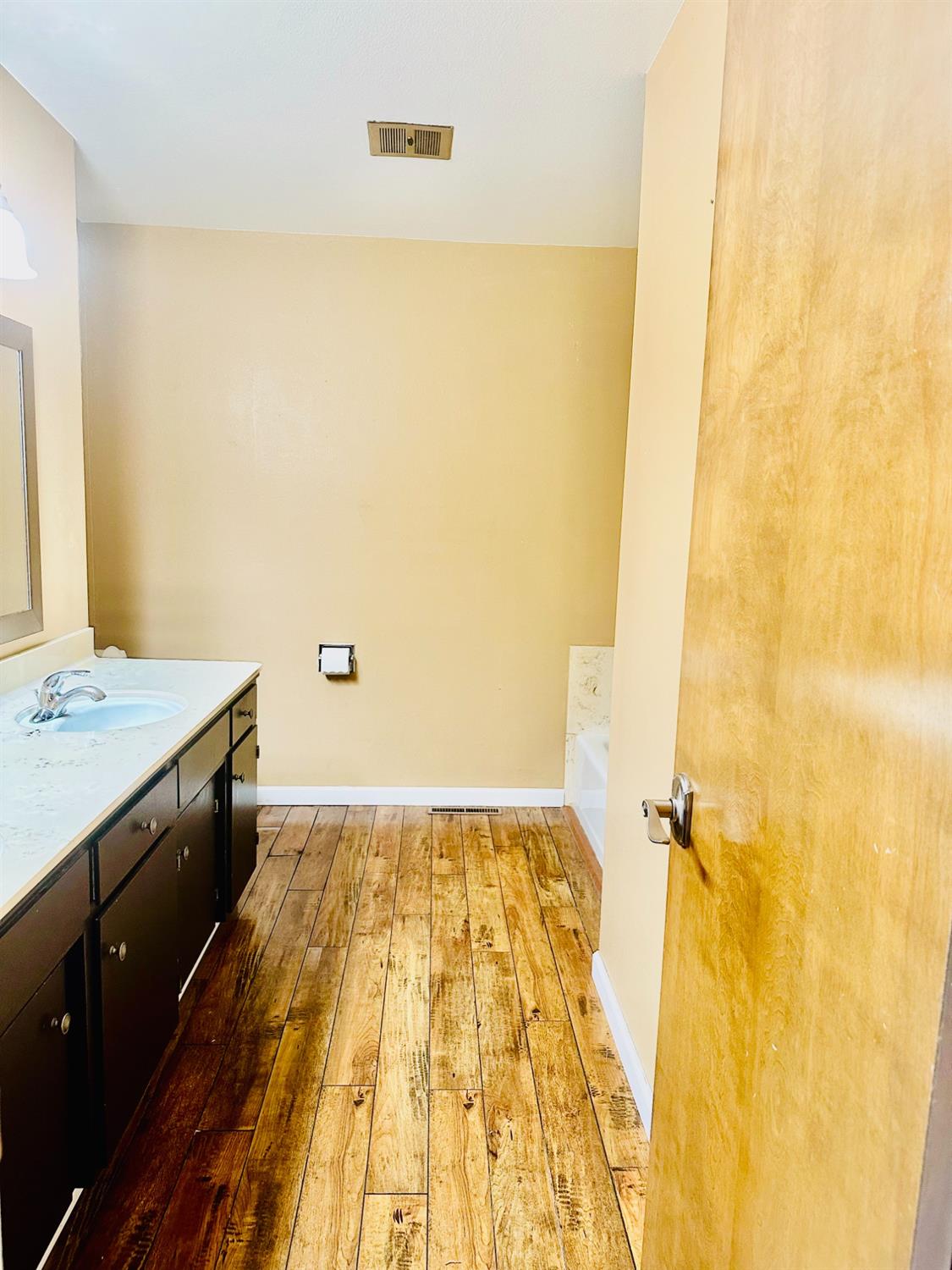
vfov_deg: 71.6
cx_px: 476
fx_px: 880
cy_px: 635
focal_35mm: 24
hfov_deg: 56.8
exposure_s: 1/60
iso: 250
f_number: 1.78
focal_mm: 6.86
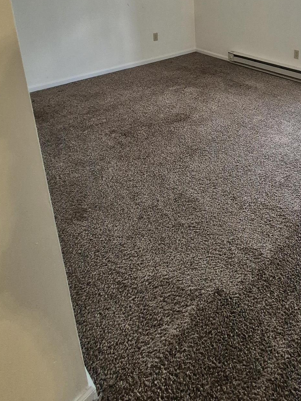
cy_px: 52
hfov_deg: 51.1
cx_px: 263
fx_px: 278
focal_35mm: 24
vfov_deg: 62.1
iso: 400
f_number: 2.2
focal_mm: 1.74
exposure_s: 1/60
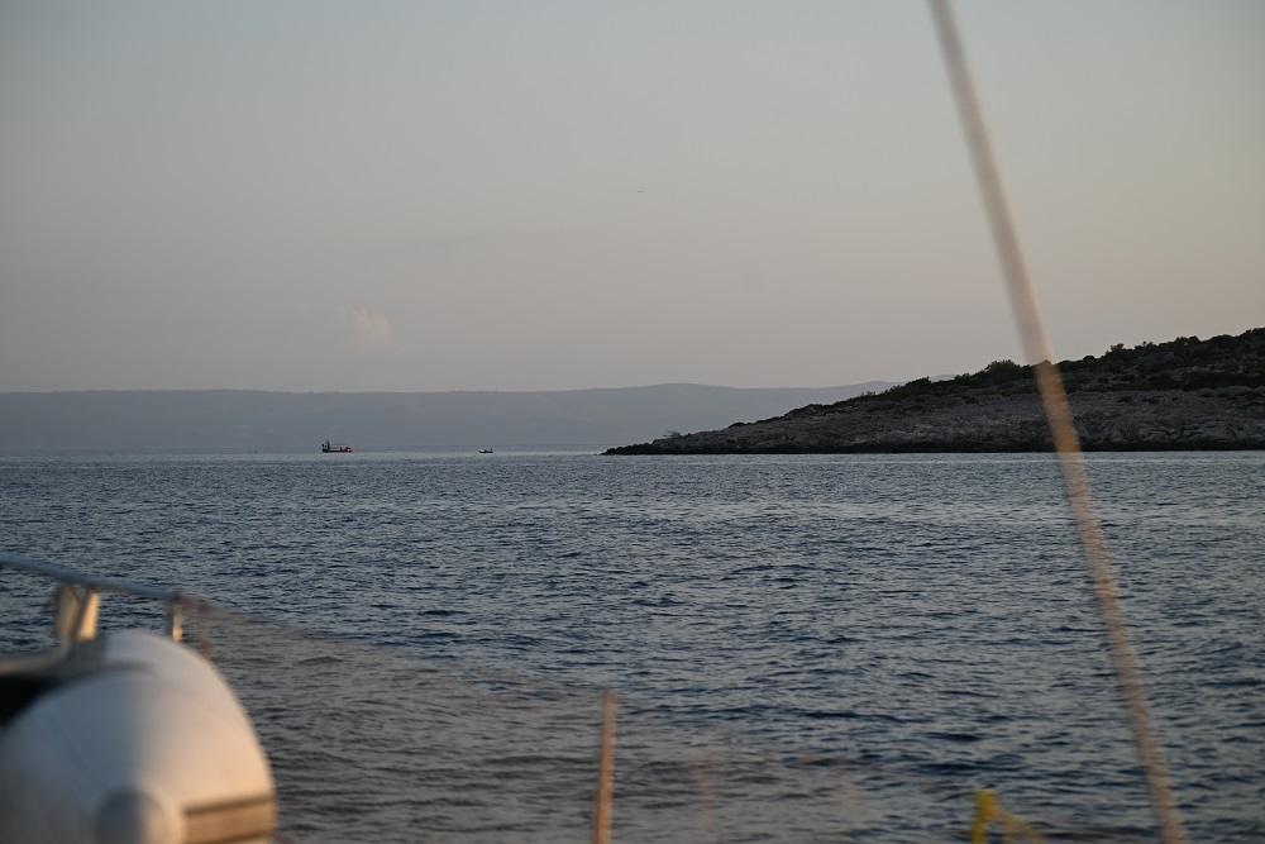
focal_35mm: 100
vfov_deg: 13.7
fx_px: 3514
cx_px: 632
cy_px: 422
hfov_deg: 20.4
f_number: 4.5
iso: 100
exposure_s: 1/400
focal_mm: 100
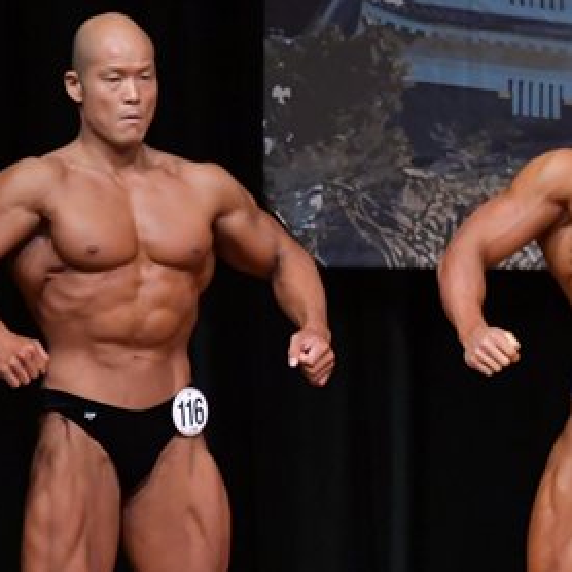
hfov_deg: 2.7
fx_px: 11965
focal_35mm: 640
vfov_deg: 2.7
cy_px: 424
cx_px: 355
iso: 5000
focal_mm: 180
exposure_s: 1/400
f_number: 5.6
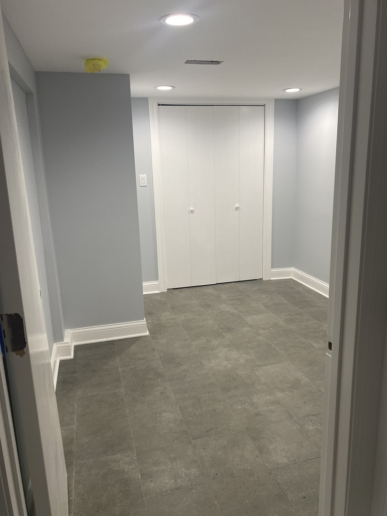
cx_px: 194
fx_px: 388
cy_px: 258
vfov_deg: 67.3
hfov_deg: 53.1
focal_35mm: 26
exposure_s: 1/60
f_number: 1.8
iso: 80
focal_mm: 4.25
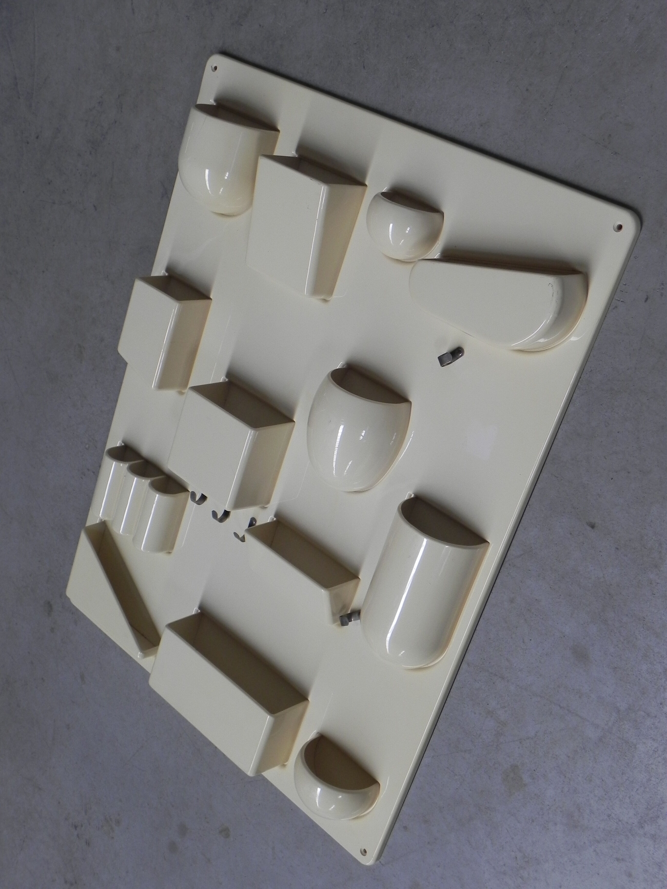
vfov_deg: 45.8
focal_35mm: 41
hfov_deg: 35.1
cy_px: 444
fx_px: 1053
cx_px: 334
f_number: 3.2
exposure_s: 1/35.2
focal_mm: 7.3
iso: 160
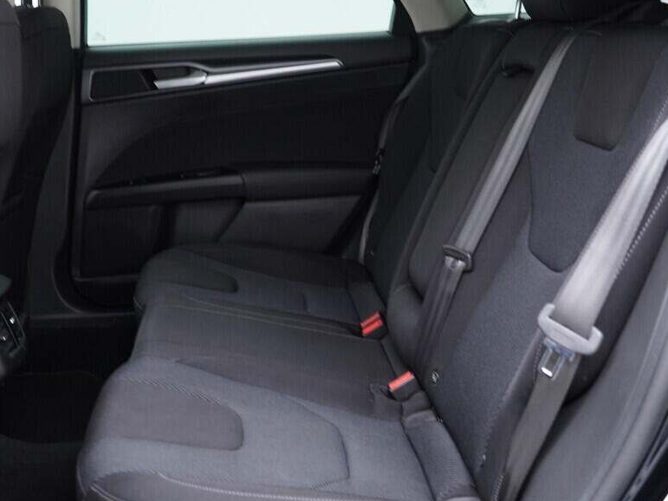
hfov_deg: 41.2
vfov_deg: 31.5
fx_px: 888
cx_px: 346
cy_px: 279
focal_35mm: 46
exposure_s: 1/40
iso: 500
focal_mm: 24
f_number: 2.8
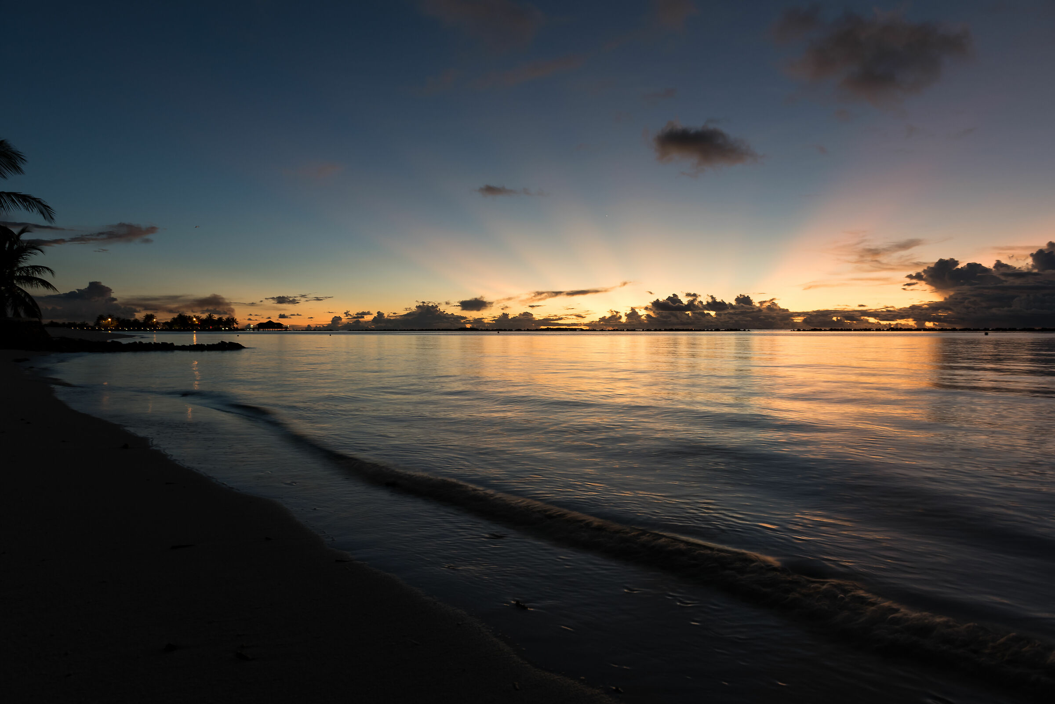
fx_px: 704
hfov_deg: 73.7
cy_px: 352
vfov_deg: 53.2
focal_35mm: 24
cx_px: 528
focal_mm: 24
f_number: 6.3
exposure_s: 1/5
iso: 200
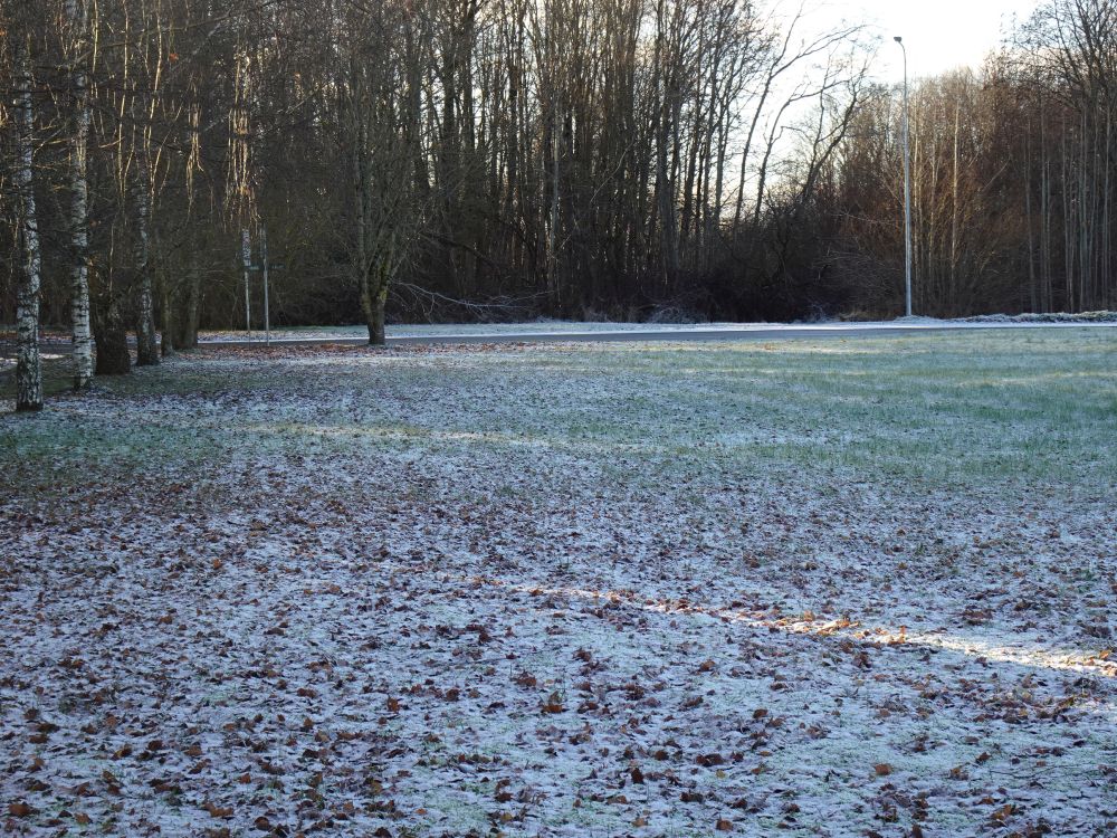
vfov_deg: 21.3
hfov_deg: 28.2
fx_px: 2227
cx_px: 558
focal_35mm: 69
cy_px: 419
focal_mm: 10.86
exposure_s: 1/80
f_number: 4.5
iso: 80
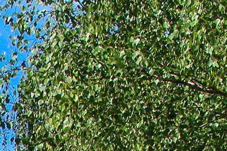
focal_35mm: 431
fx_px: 2716
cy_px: 512
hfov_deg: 4.7
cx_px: -280
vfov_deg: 3.1
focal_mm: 21
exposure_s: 1/250
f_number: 8
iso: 100
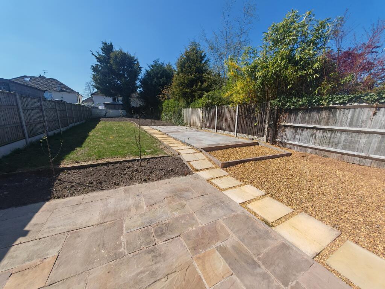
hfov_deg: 106.2
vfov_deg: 89.9
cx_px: 192
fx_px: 145
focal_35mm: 13
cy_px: 144
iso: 50
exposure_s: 1/720
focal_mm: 1.82
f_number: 2
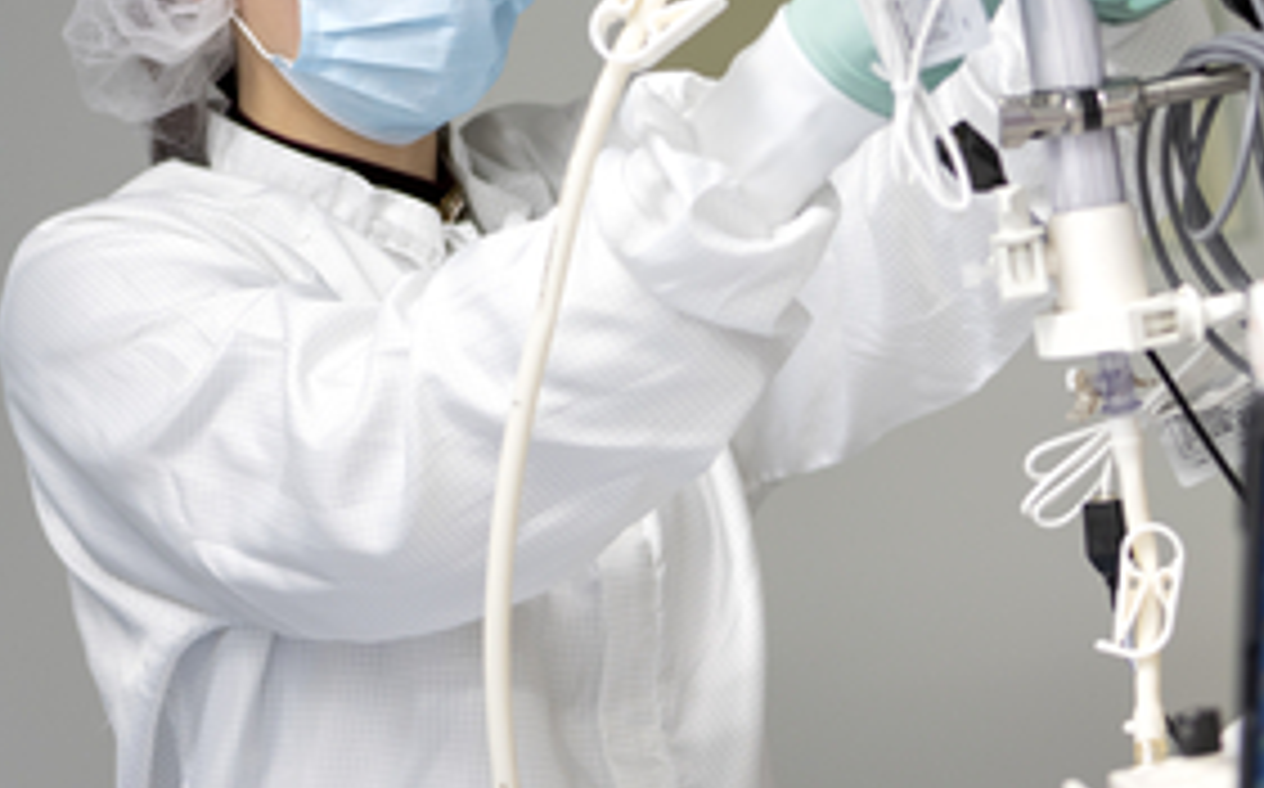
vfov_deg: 7.2
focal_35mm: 183
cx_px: 1053
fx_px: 6298
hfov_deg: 11.4
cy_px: 347
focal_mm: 105
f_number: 3.5
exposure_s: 1/125
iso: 400
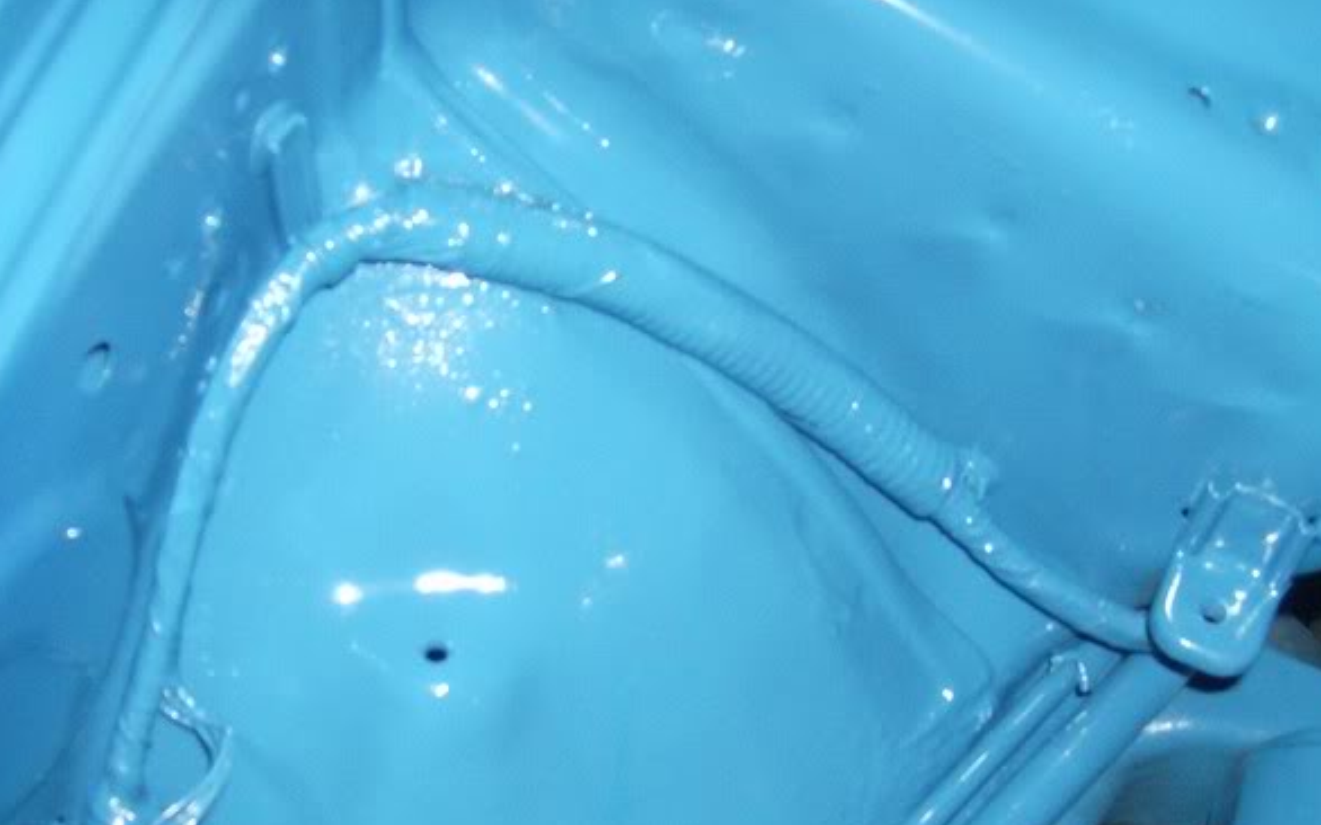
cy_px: 627
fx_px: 1872
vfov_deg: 24.6
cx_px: 701
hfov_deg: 38.9
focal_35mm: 52
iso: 200
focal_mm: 6
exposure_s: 1/60
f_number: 2.8
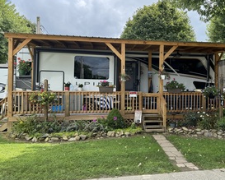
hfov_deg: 58.1
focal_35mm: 30
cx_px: 138
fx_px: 200
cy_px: 87
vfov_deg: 48.6
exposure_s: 1/1238
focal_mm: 6.76
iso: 80
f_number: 1.78
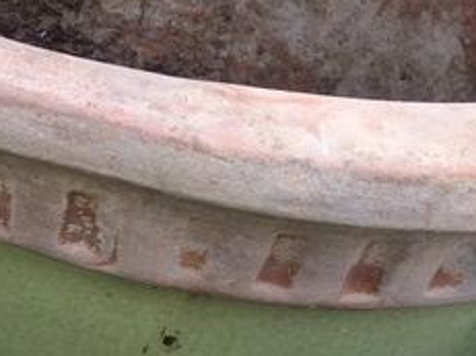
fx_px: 1608
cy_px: 297
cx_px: -433
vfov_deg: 12.6
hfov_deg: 14.4
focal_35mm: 117
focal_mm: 4.12
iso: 32
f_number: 2.2
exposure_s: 1/260
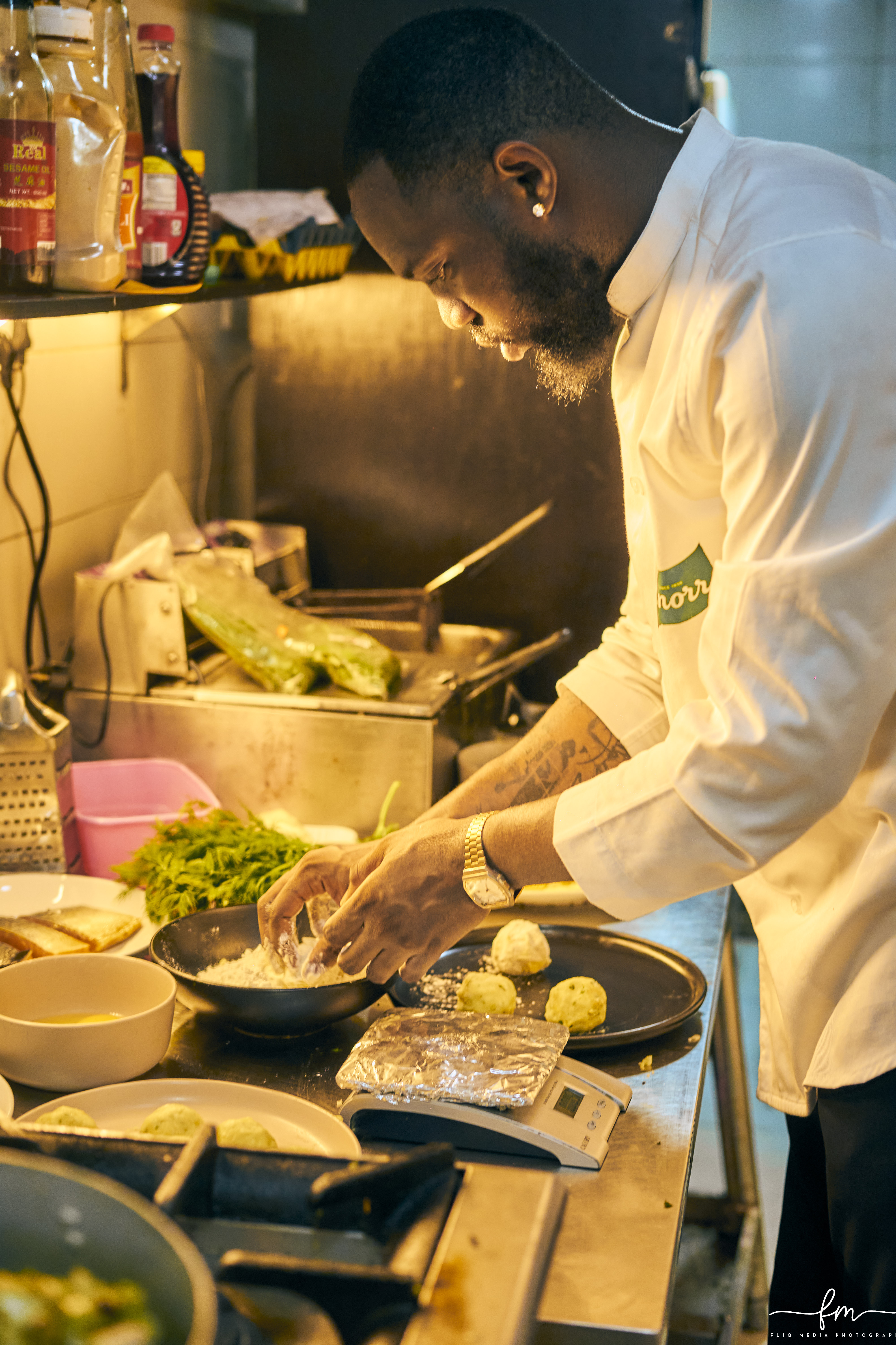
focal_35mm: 50
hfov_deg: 27.0
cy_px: 672
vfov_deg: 39.6
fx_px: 1867
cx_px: 448
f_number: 2.8
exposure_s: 1/100
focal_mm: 50
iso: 1000
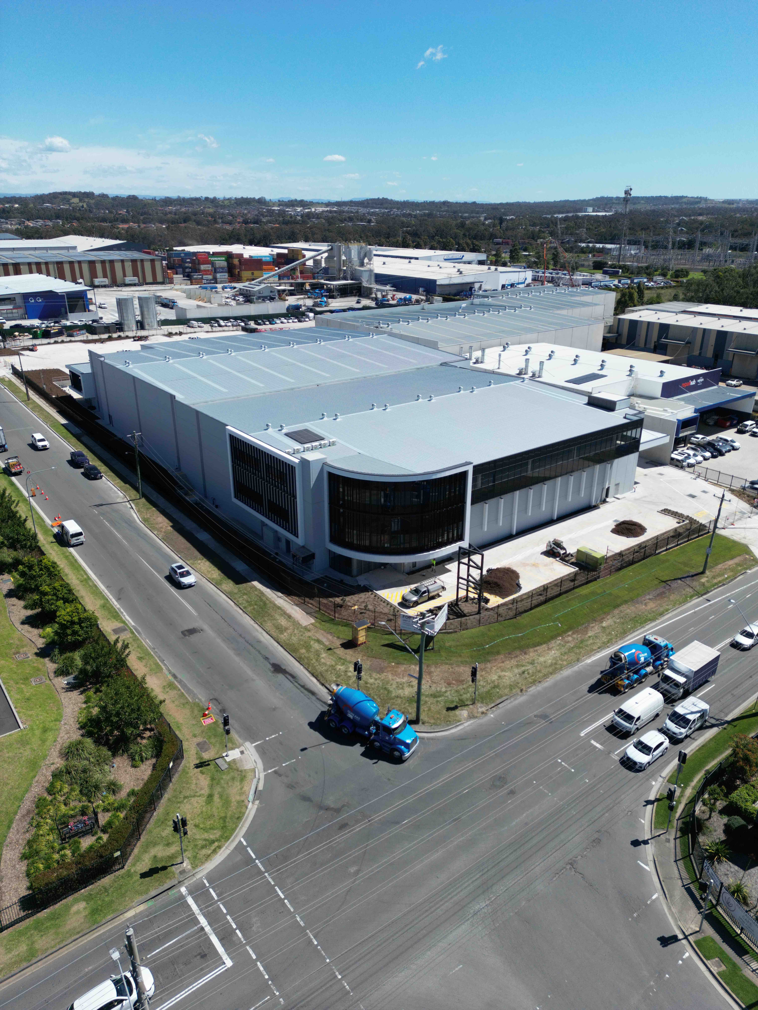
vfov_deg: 71.6
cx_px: 379
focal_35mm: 24
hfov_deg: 56.8
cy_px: 505
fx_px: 701
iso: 140
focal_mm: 6.72
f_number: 1.7
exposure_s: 1/4000
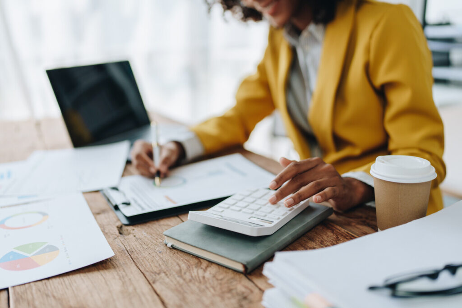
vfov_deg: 37.9
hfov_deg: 54.4
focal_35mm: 35
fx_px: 449
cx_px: 231
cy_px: 154
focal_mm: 35
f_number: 1.4
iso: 100
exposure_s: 1/1000
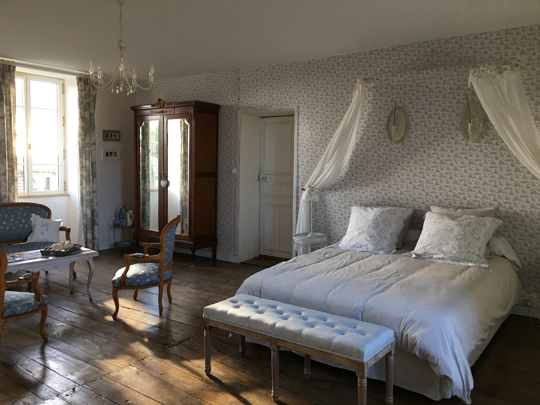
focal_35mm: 29
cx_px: 270
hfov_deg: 61.7
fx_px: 452
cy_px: 202
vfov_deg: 48.2
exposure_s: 1/33
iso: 40
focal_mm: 4.15
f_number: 2.2
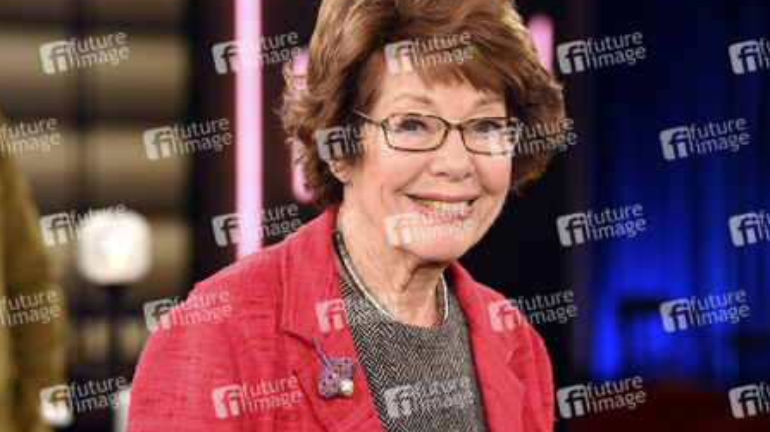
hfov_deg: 22.9
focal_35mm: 93
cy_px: 182
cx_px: 383
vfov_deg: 13.0
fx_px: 1898
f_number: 3.5
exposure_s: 1/160
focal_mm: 88
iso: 2000
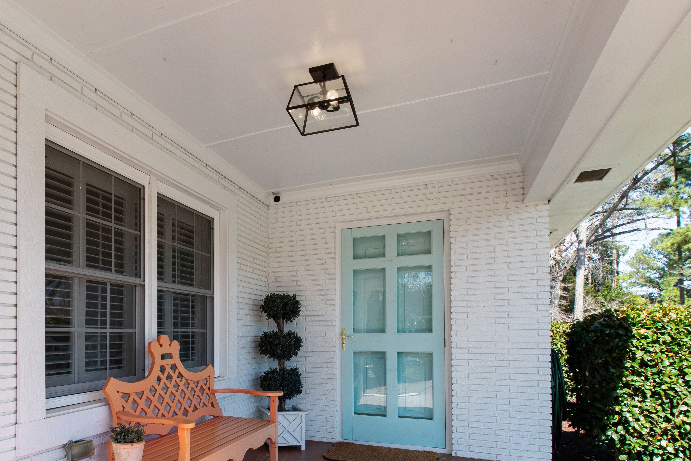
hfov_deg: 76.2
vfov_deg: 55.7
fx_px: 422
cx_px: 233
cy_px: 318
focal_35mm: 22
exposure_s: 1/250
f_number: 8
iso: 100
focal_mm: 10
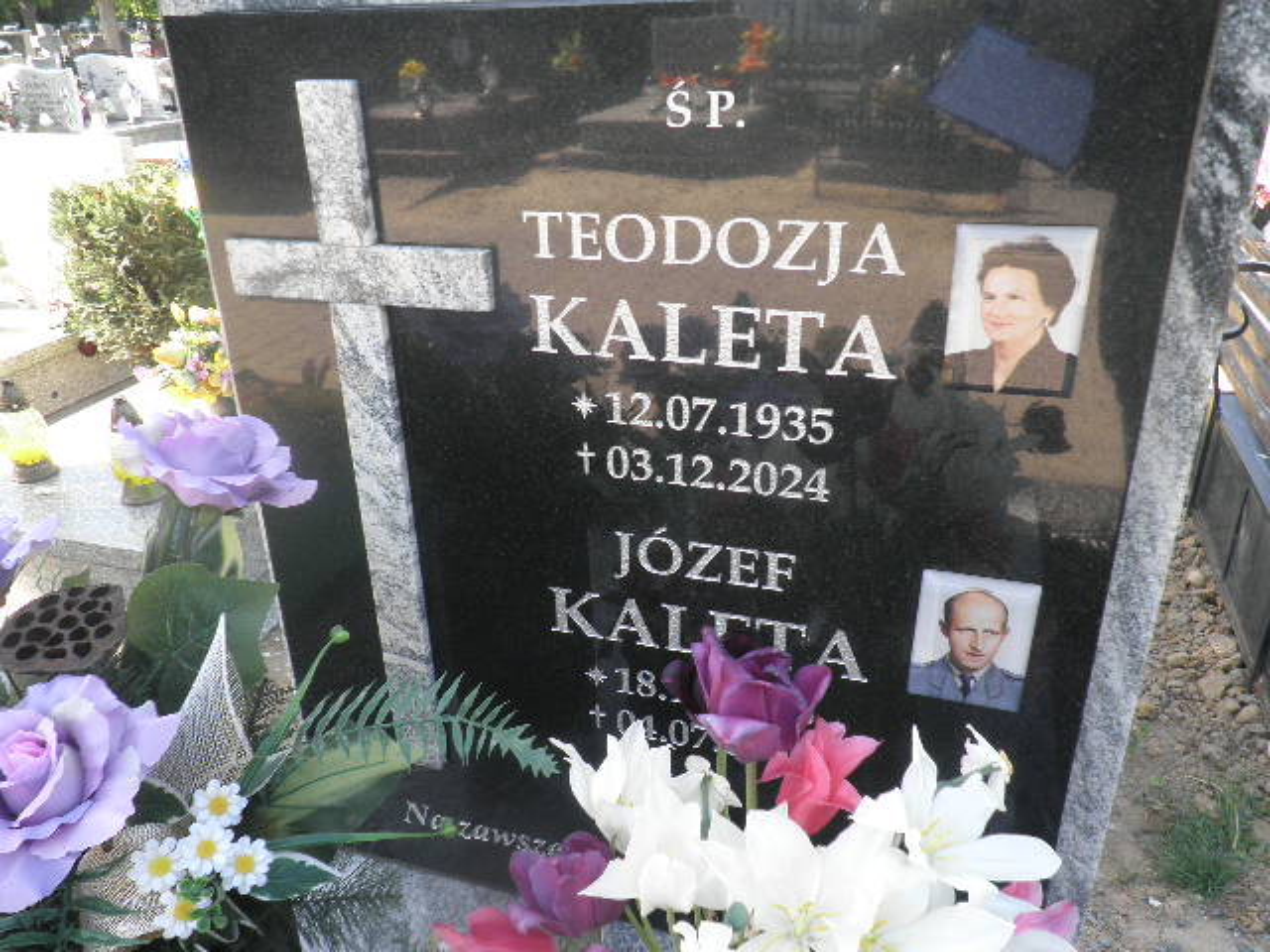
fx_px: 991
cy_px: 476
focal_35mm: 27
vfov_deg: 51.4
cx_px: 635
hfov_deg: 65.3
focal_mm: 5
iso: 64
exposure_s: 1/60
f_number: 3.5
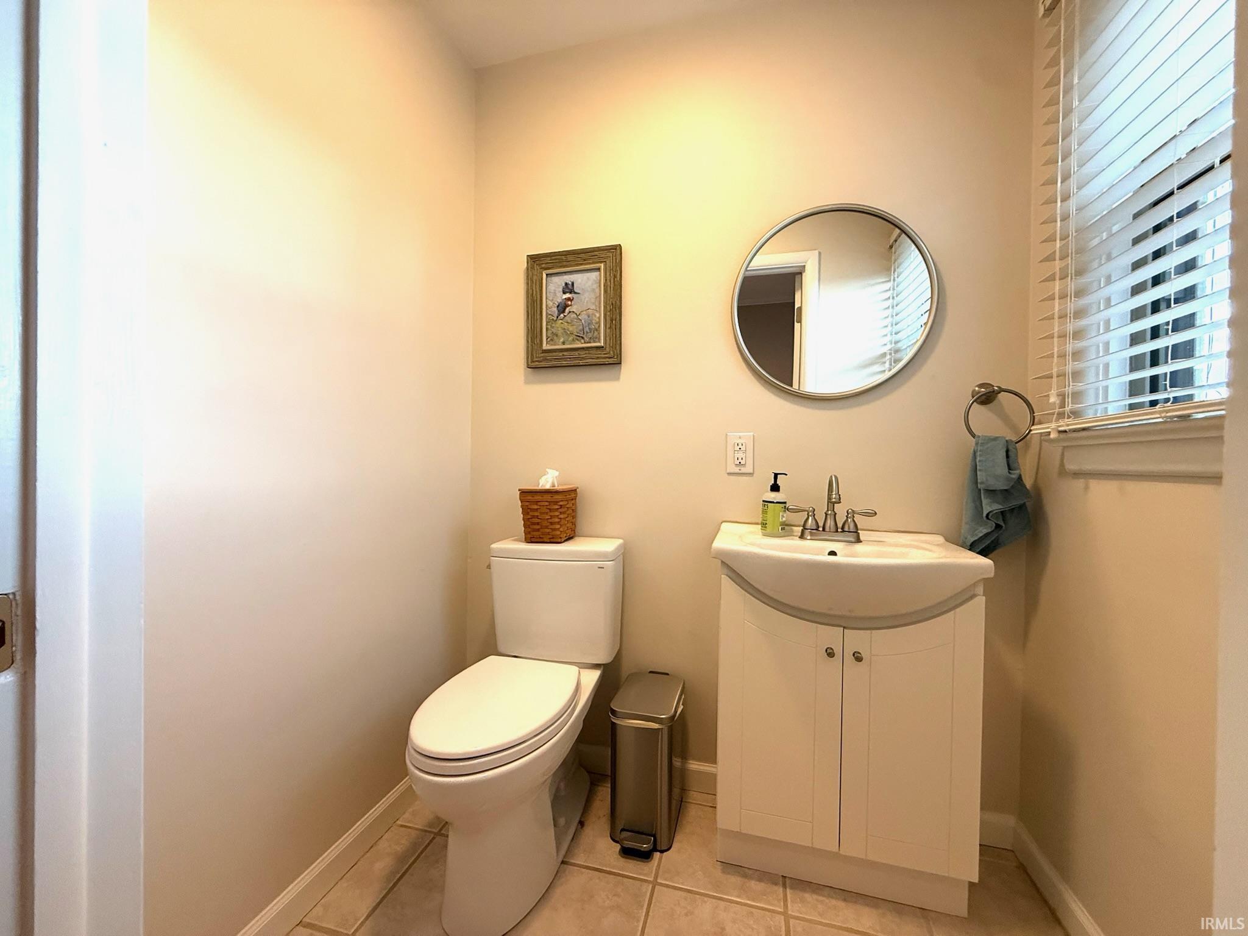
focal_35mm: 14
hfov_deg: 102.1
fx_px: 505
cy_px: 468
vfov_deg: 85.7
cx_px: 624
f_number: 2.2
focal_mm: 2.22
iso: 250
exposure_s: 1/60
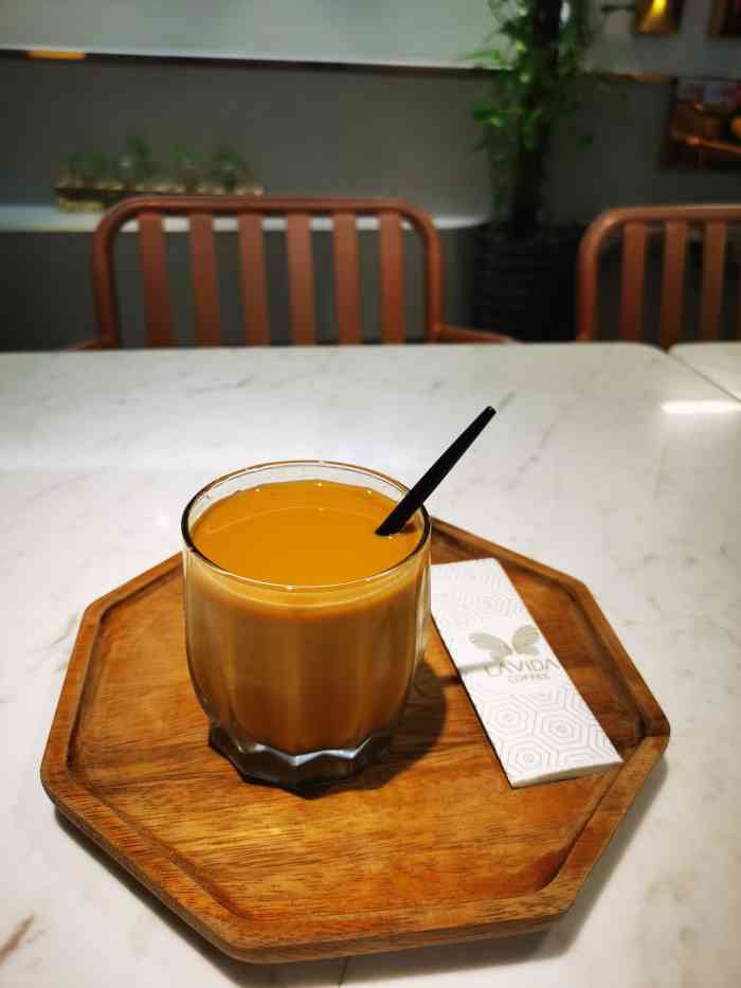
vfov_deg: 65.3
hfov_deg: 51.4
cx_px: 370
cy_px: 494
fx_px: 770
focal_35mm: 27
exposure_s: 1/100
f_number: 1.8
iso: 160
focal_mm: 5.58
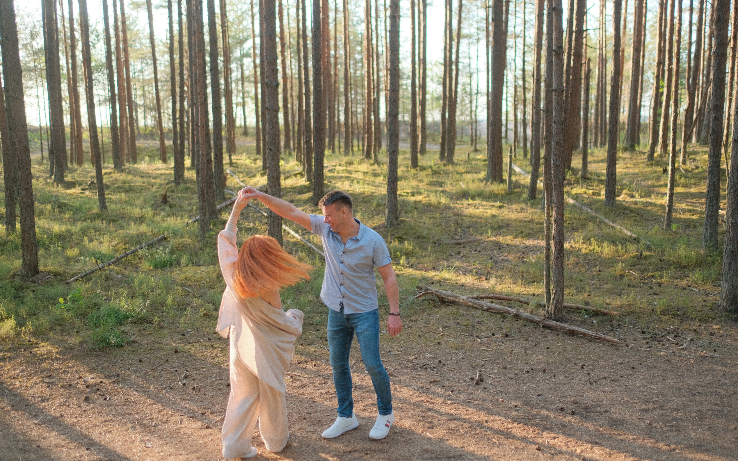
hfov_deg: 54.0
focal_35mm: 36
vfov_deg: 35.3
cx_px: 369
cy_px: 234
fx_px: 724
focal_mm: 23
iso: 640
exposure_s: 1/900
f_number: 1.4
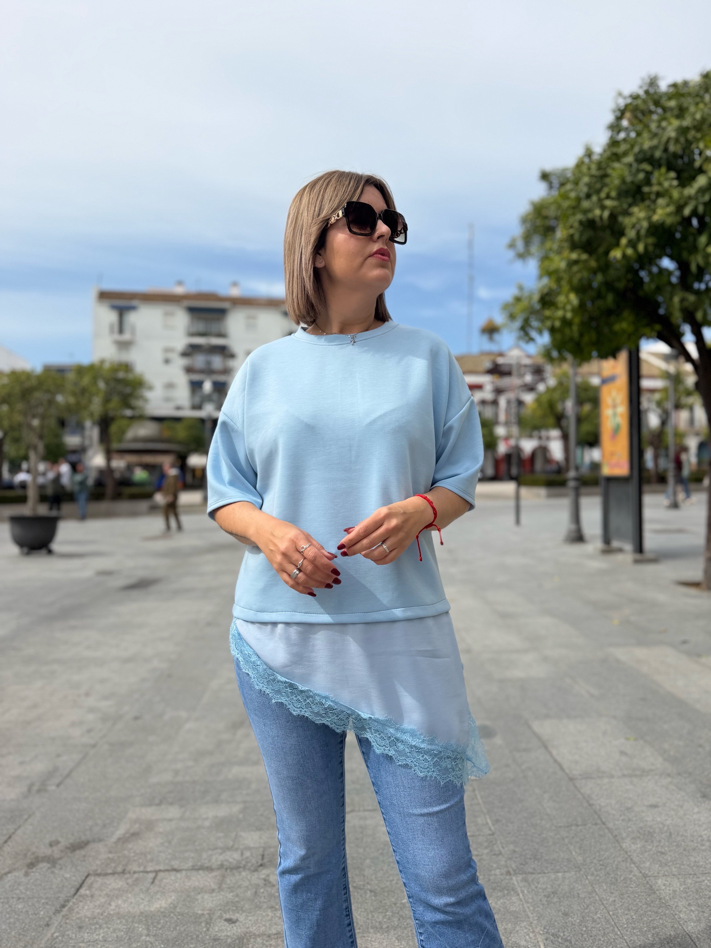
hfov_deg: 56.8
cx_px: 356
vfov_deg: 71.6
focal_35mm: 24
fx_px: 657
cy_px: 474
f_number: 1.78
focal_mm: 6.76
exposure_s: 1/5319
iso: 80
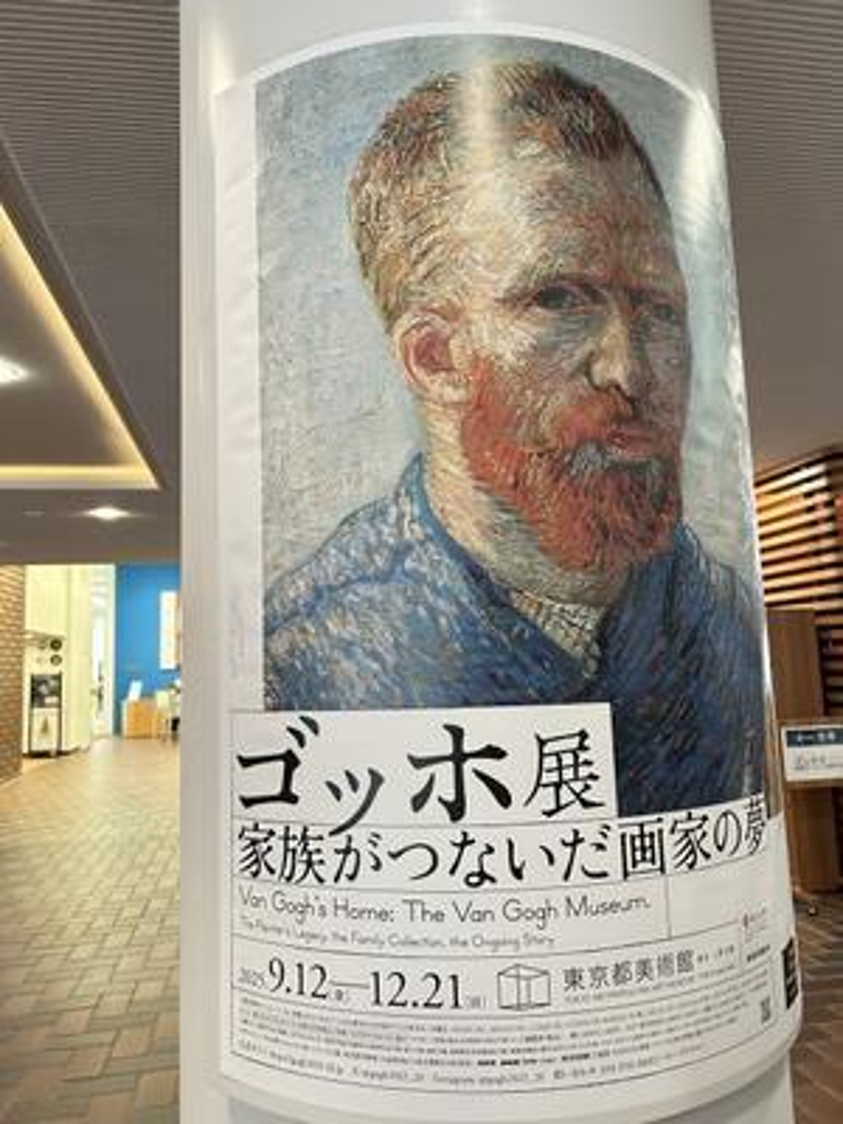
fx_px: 844
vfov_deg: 67.3
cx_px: 422
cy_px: 562
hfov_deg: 53.1
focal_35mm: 26
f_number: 1.5
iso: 400
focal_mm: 5.7
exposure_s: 1/50
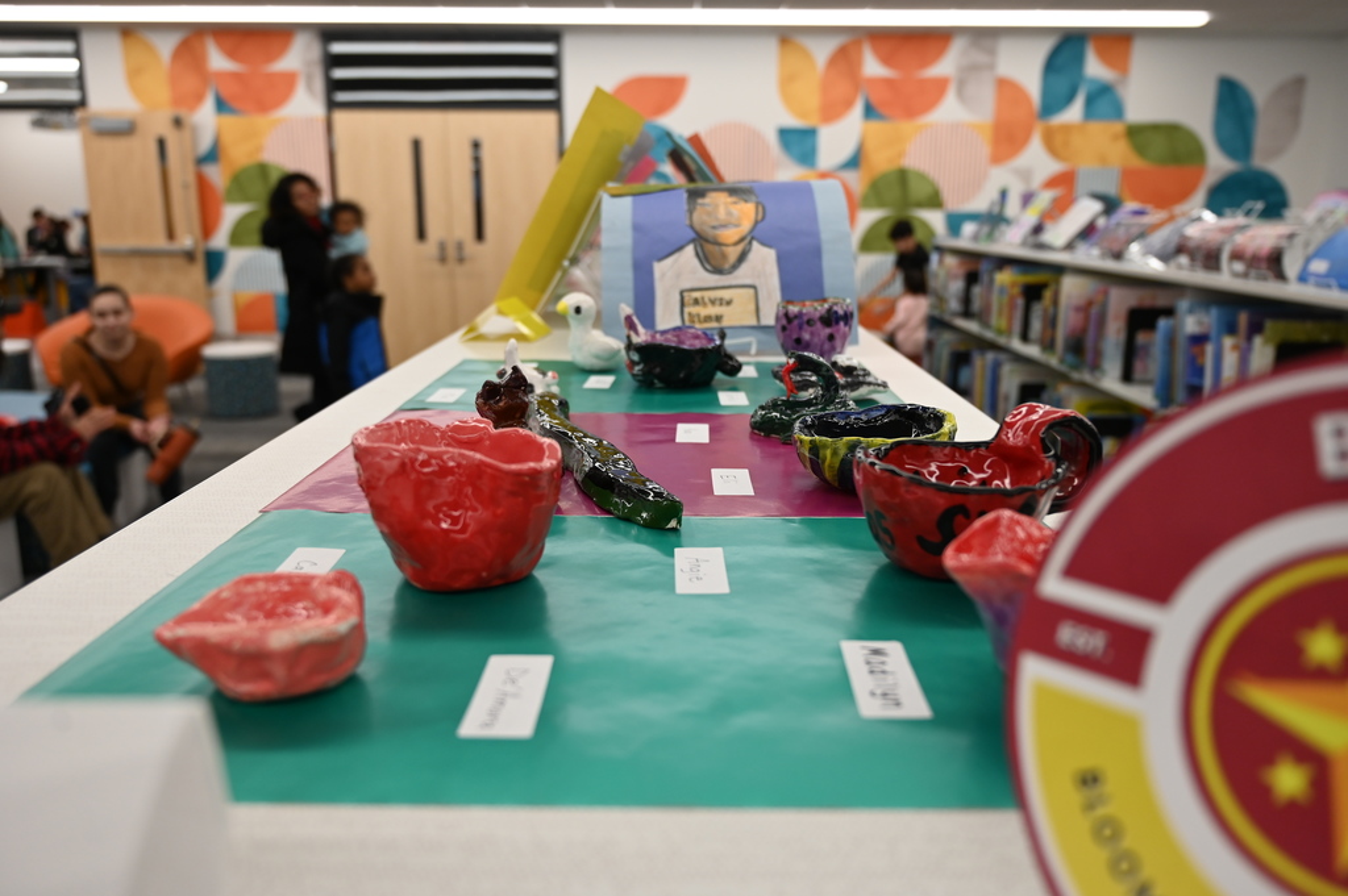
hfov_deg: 64.6
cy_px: 448
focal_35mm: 28
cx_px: 674
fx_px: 1066
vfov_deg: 45.6
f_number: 4
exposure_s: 1/125
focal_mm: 28.5
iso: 450
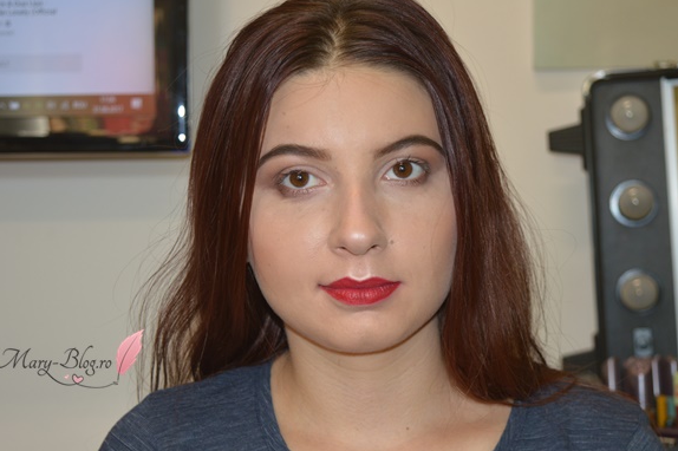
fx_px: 1327
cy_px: 224
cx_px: 332
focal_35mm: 71
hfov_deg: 28.7
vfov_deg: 19.3
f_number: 5
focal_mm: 45
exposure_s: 1/30
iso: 360
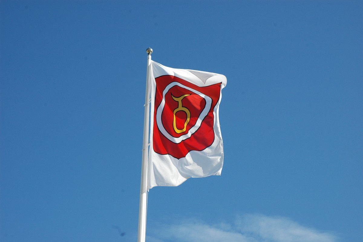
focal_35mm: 78
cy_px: 121
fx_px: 786
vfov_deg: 17.5
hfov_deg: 26.0
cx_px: 182
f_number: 10
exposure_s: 1/400
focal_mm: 52
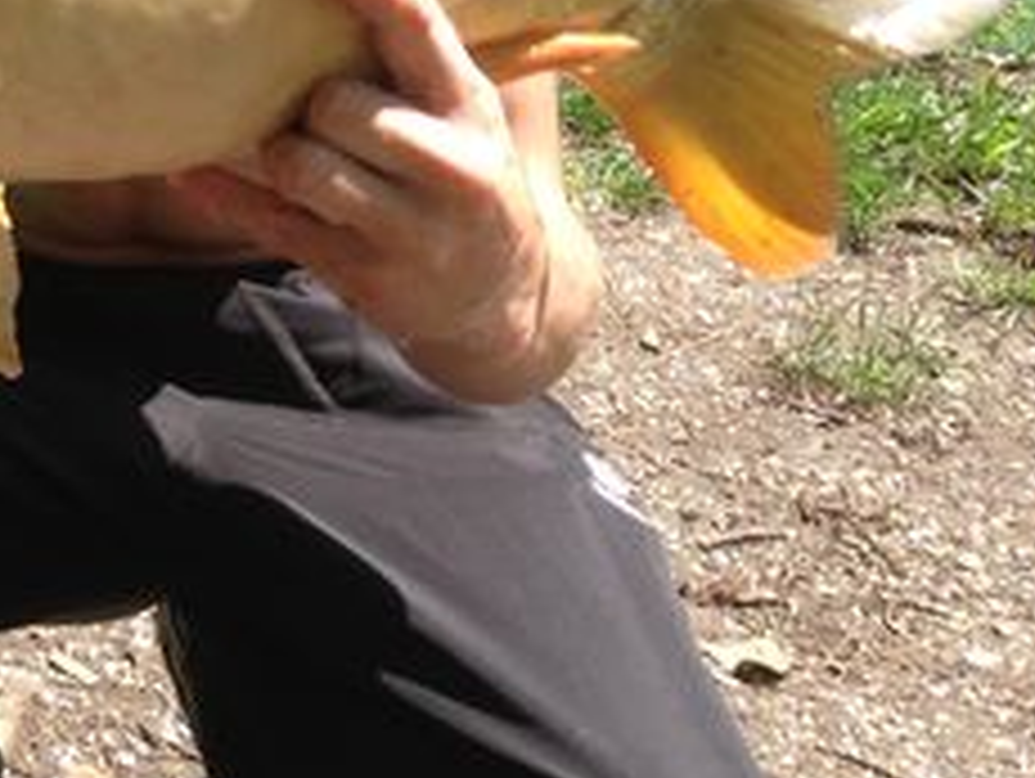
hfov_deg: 21.4
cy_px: -94
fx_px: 2574
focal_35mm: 86
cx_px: -140
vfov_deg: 16.6
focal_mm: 4.13
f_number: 2.4
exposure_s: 1/511
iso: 50
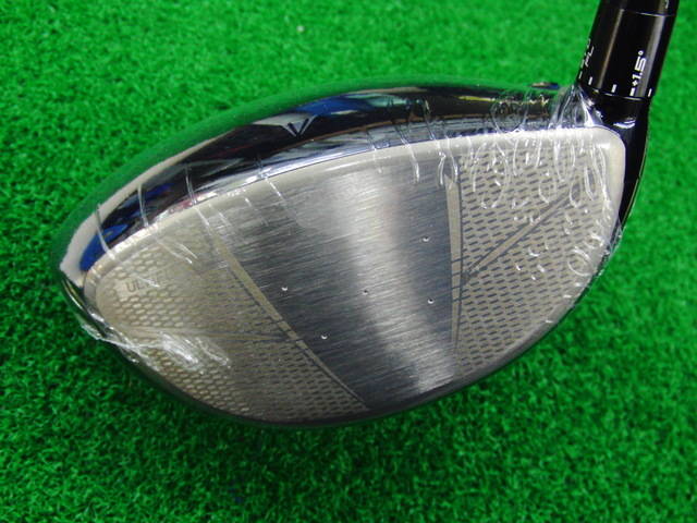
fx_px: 745
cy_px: 262
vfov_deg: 38.7
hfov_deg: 50.1
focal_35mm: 37
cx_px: 348
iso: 400
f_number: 3.6
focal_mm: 6.42
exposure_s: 1/30
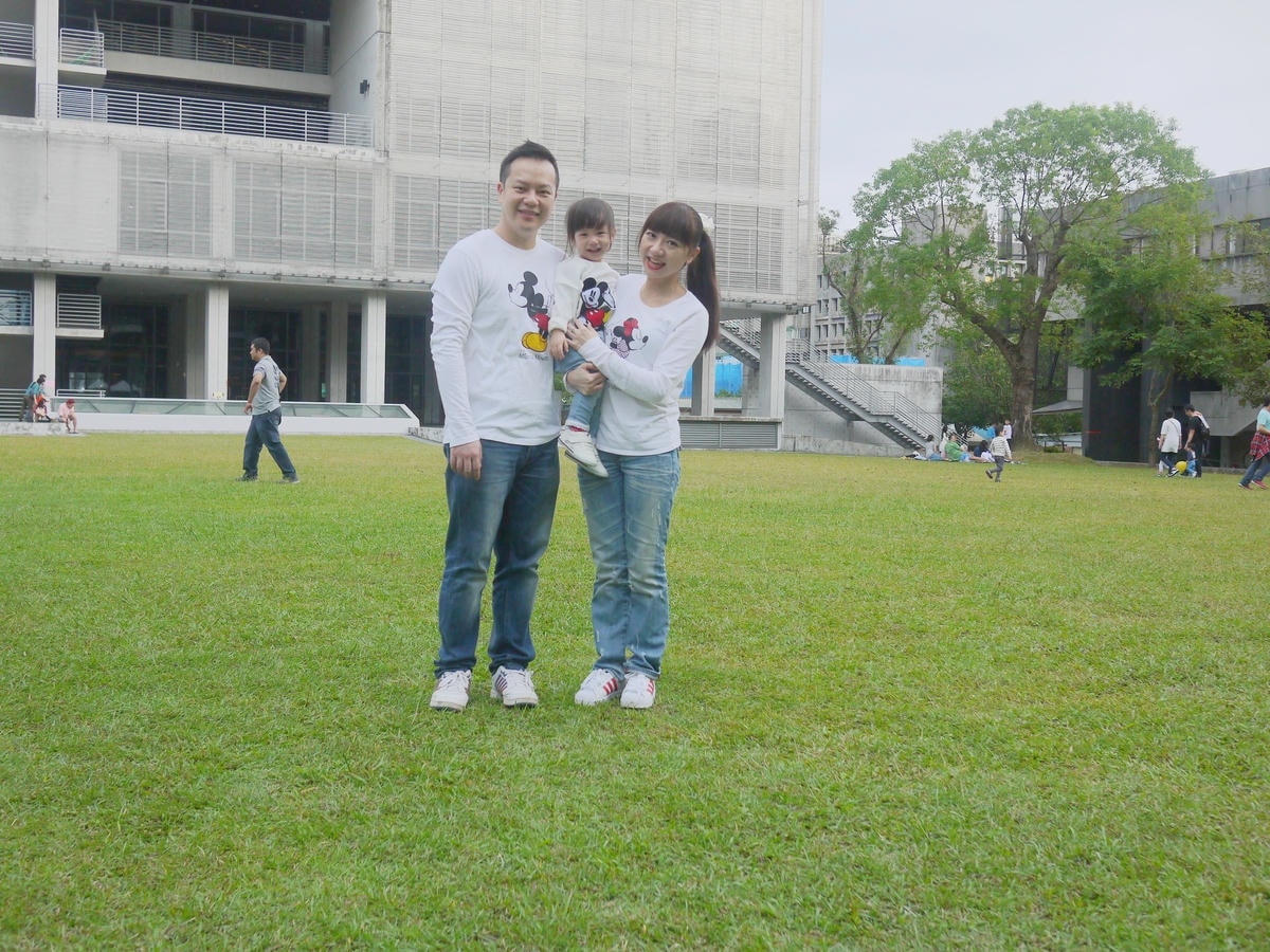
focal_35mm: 40
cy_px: 476
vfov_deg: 36.0
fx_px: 1468
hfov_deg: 46.8
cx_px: 635
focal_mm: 20
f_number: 4.5
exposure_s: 1/800
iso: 160
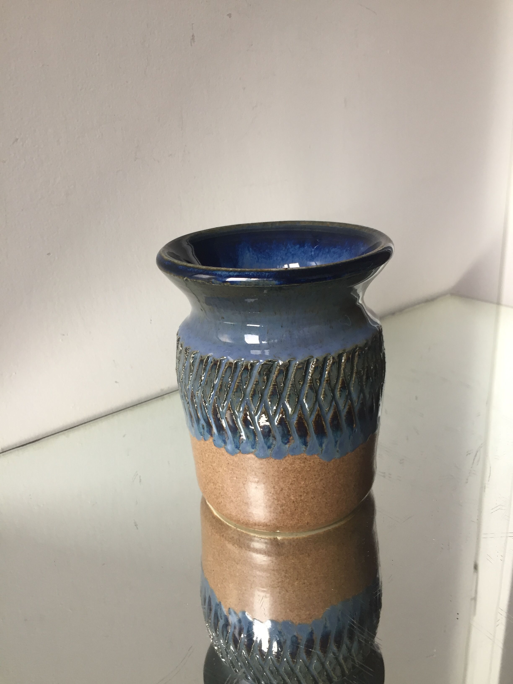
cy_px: 342
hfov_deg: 48.2
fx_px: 573
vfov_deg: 61.7
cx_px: 256
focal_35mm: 29
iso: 40
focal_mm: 4.15
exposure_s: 1/33
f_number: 2.2
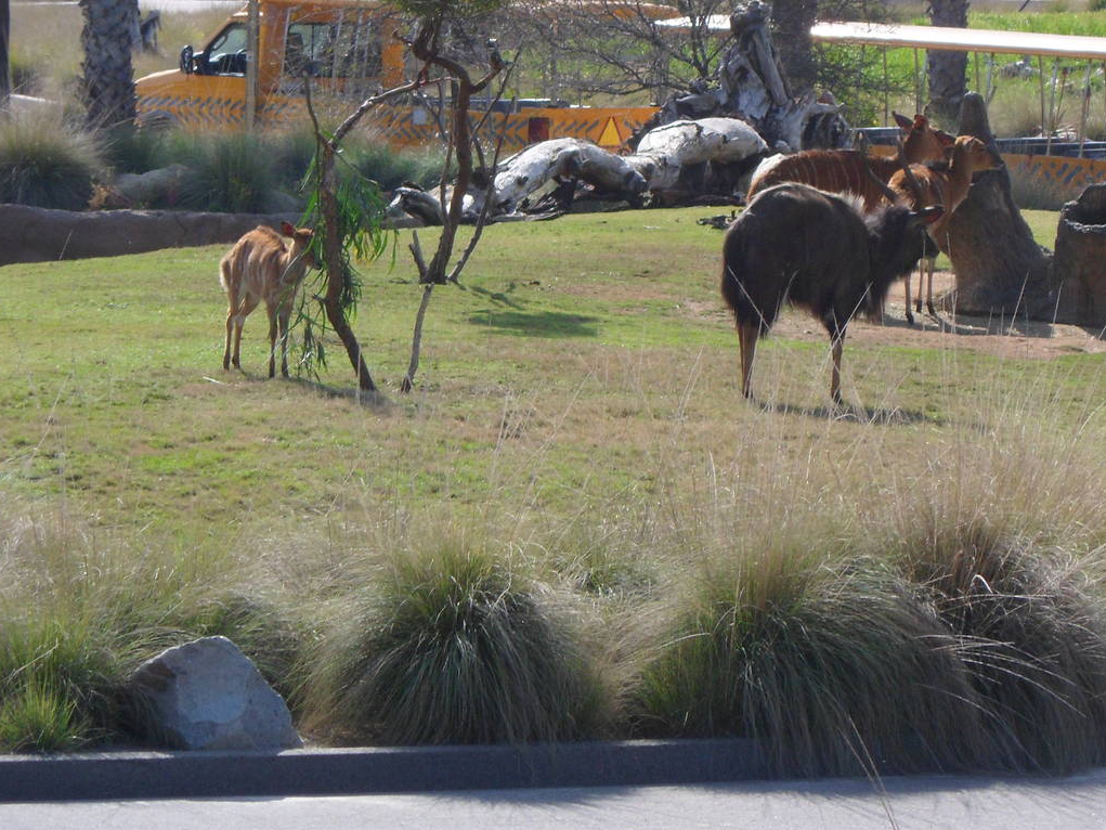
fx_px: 13517
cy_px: 251
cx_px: 609
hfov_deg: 4.7
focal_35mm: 423
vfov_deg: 3.5
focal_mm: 46.8
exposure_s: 1/250
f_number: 5.9
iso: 80
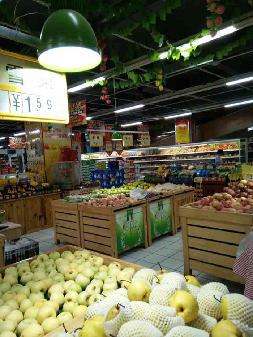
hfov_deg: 63.5
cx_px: 126
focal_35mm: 21
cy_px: 168
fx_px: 205
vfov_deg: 79.0
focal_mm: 3.66
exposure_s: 1/50
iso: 68
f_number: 2.2
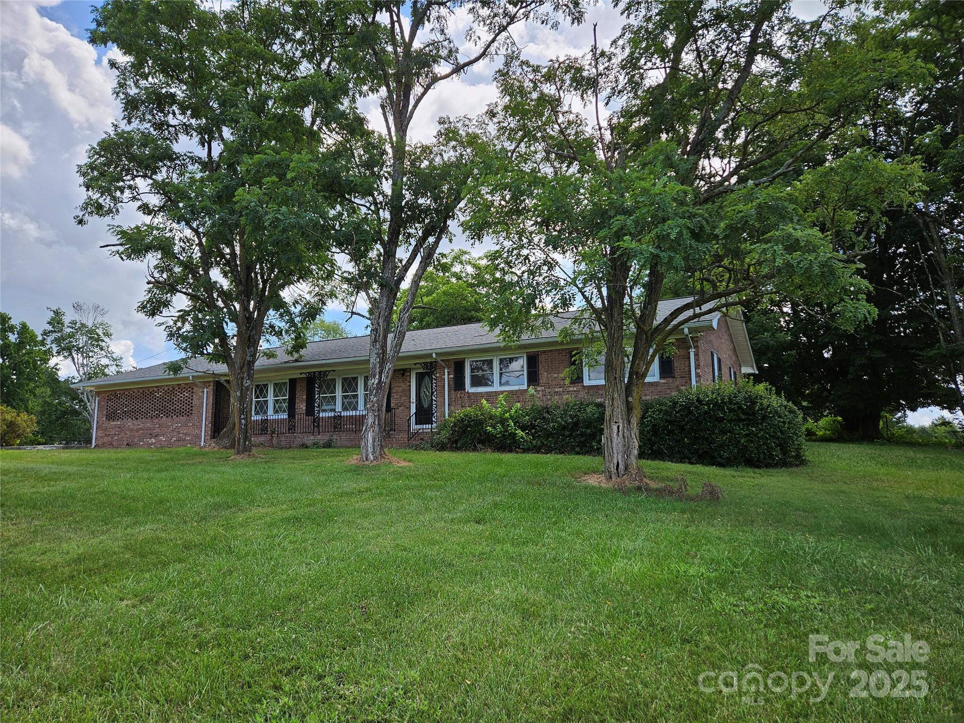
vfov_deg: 58.9
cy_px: 362
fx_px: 641
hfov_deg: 73.9
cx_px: 482
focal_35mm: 23
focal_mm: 5.4
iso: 25
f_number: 1.8
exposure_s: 1/978
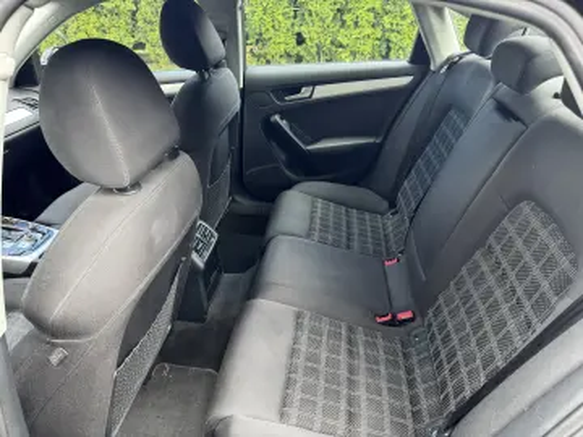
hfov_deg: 71.6
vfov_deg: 56.8
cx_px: 292
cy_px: 218
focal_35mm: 24
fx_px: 404
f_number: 1.78
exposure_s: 1/121
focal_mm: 6.76
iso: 160
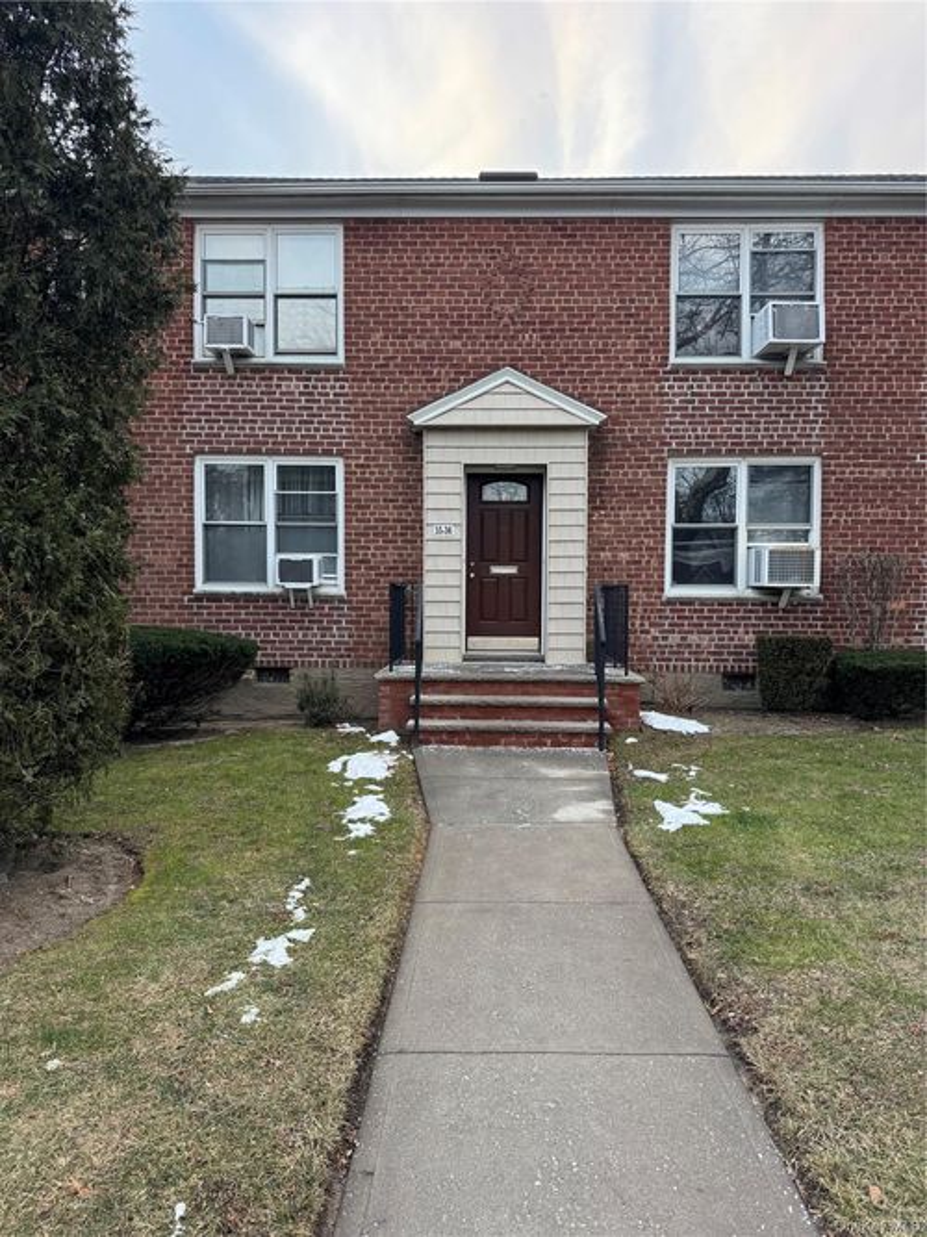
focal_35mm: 24
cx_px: 464
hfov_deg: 56.8
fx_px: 857
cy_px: 618
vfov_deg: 71.6
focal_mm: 6.76
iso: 160
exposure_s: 1/121
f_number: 1.78
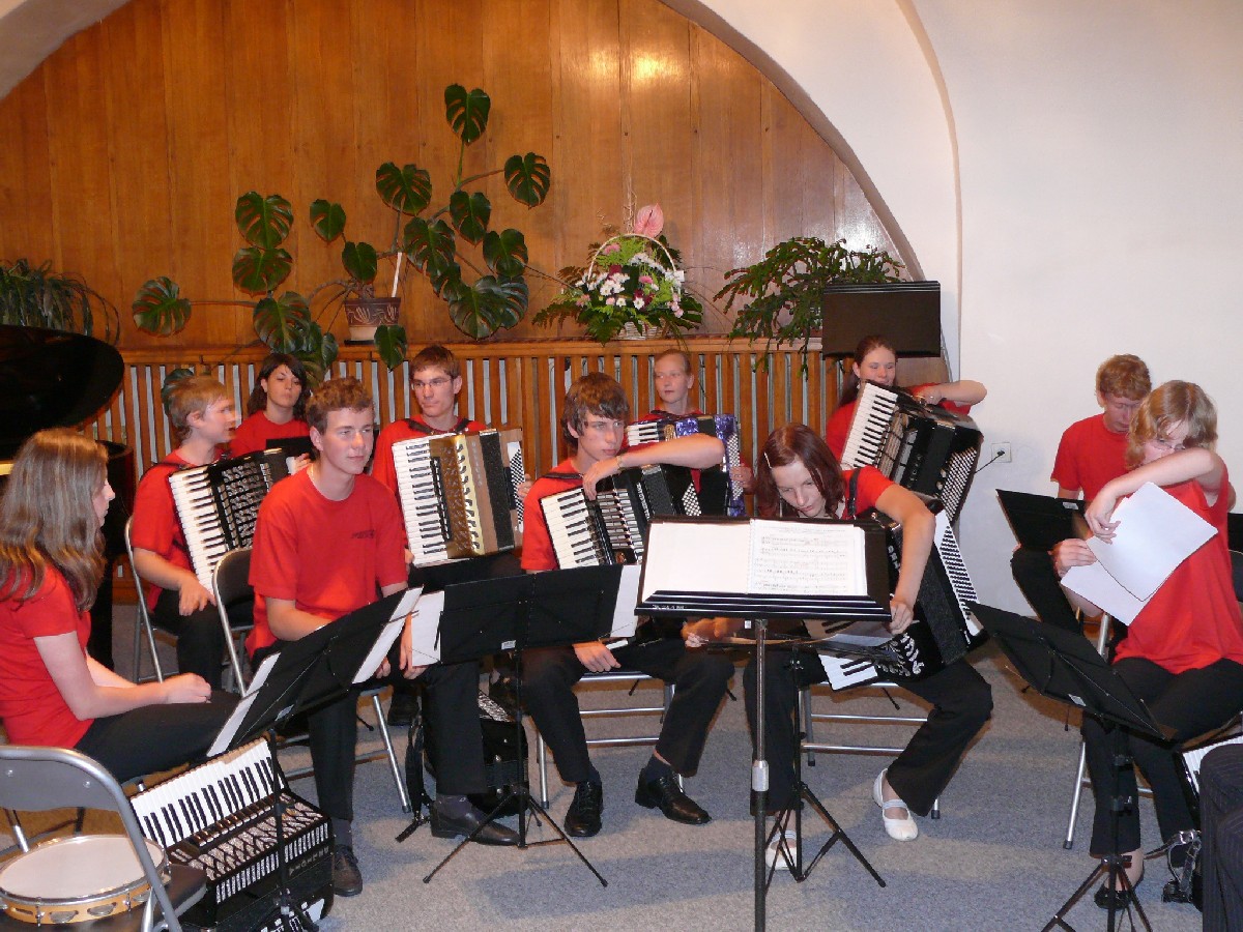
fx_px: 1508
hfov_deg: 44.8
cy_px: 466
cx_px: 622
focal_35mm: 42
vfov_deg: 34.3
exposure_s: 1/8
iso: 200
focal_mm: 8.4
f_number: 2.8
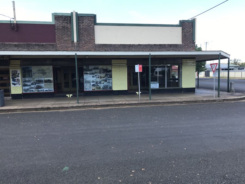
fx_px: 198
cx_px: 122
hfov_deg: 63.5
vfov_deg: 49.7
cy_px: 92
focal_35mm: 28
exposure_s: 1/481
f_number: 1.8
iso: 20
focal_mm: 3.99
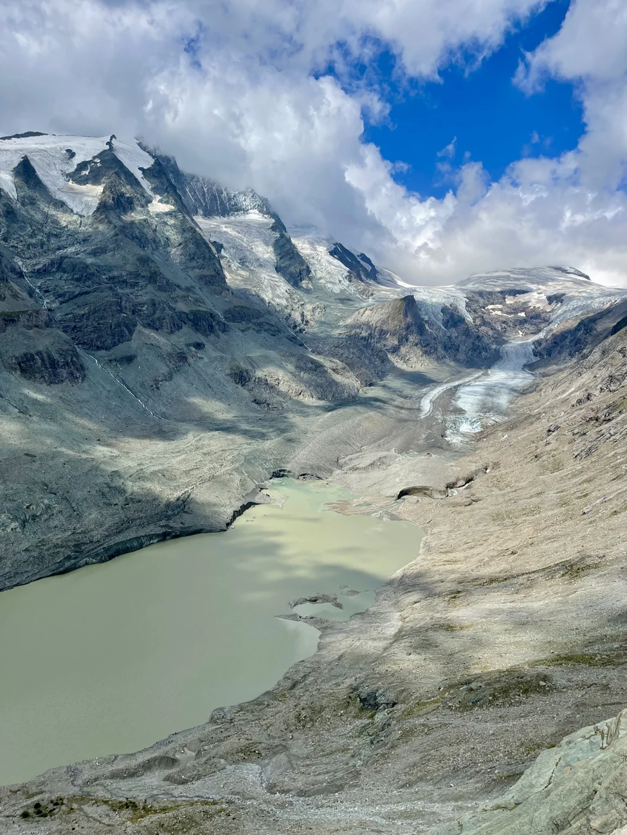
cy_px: 418
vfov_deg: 67.3
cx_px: 314
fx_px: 628
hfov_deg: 53.1
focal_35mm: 26
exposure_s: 1/6579
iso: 32
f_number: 1.6
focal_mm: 5.1
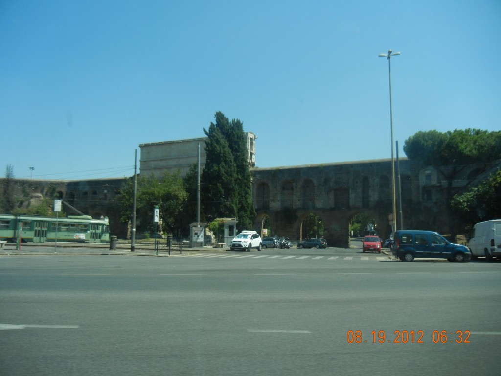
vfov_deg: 46.8
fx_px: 434
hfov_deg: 60.0
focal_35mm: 30
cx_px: 250
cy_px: 188
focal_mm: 5.4
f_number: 7
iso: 160
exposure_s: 1/275
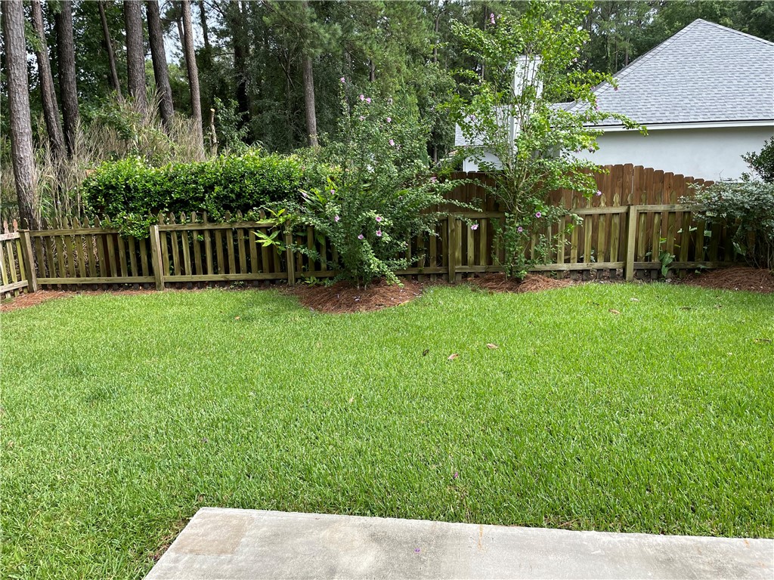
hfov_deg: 67.3
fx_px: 581
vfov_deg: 53.1
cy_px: 290
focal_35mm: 26
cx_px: 387
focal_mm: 4.2
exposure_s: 1/1135
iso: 32
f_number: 1.6
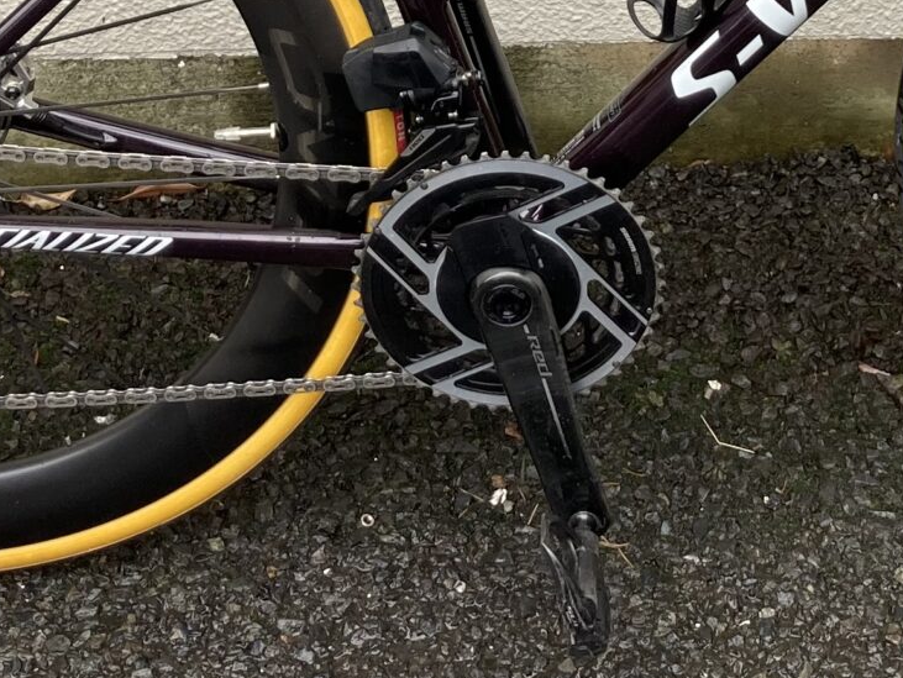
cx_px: 641
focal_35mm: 98
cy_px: -282
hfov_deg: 19.9
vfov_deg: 14.3
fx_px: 2558
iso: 20
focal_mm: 3.99
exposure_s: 1/330
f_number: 1.8
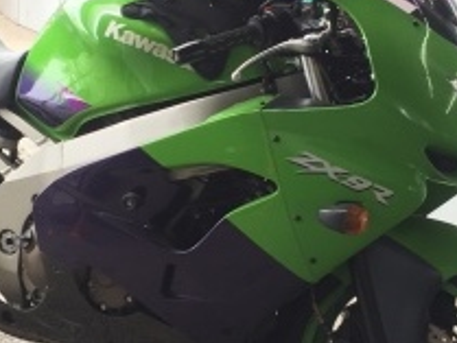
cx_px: 187
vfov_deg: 15.3
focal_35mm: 97
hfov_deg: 20.2
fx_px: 1281
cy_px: 146
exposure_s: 1/60
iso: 40
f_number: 2.2
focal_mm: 4.15
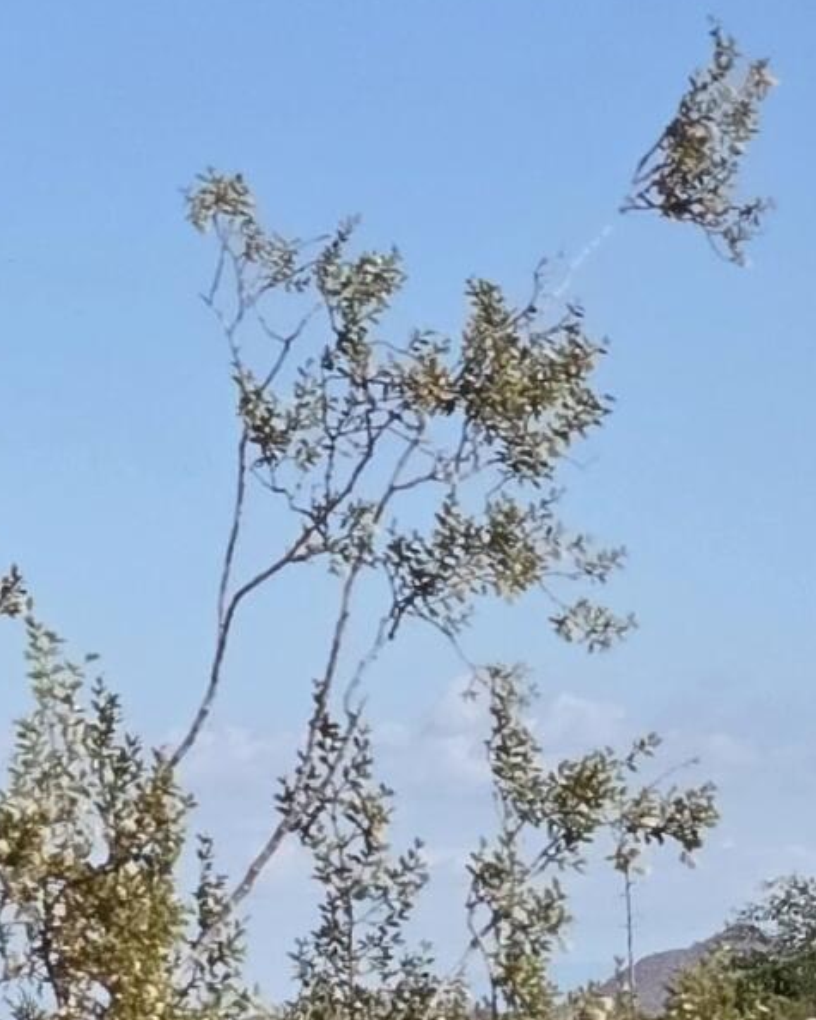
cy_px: 1770
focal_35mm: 340
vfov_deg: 5.6
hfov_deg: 4.5
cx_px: -905
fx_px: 10267
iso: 50
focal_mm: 7.9
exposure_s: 1/2579
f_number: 2.4
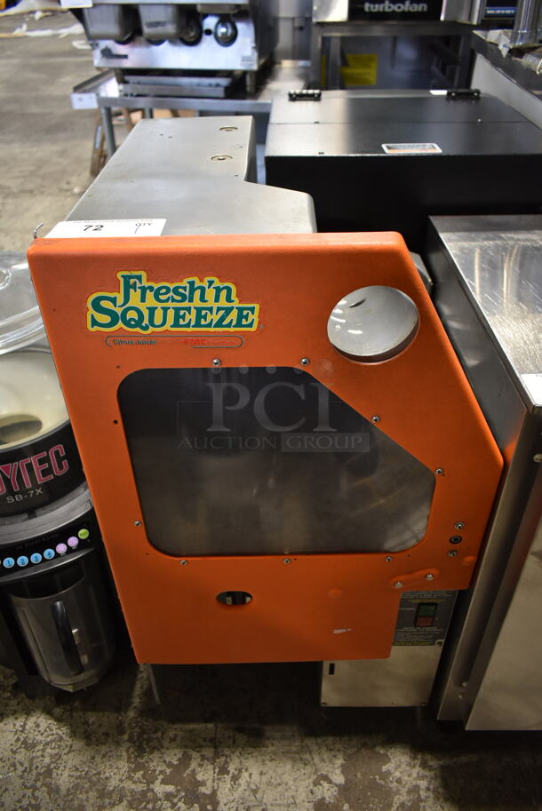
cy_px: 406
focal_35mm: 27
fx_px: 609
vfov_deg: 67.3
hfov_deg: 48.0
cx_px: 271
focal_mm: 18
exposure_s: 1/30
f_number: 3.5
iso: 640
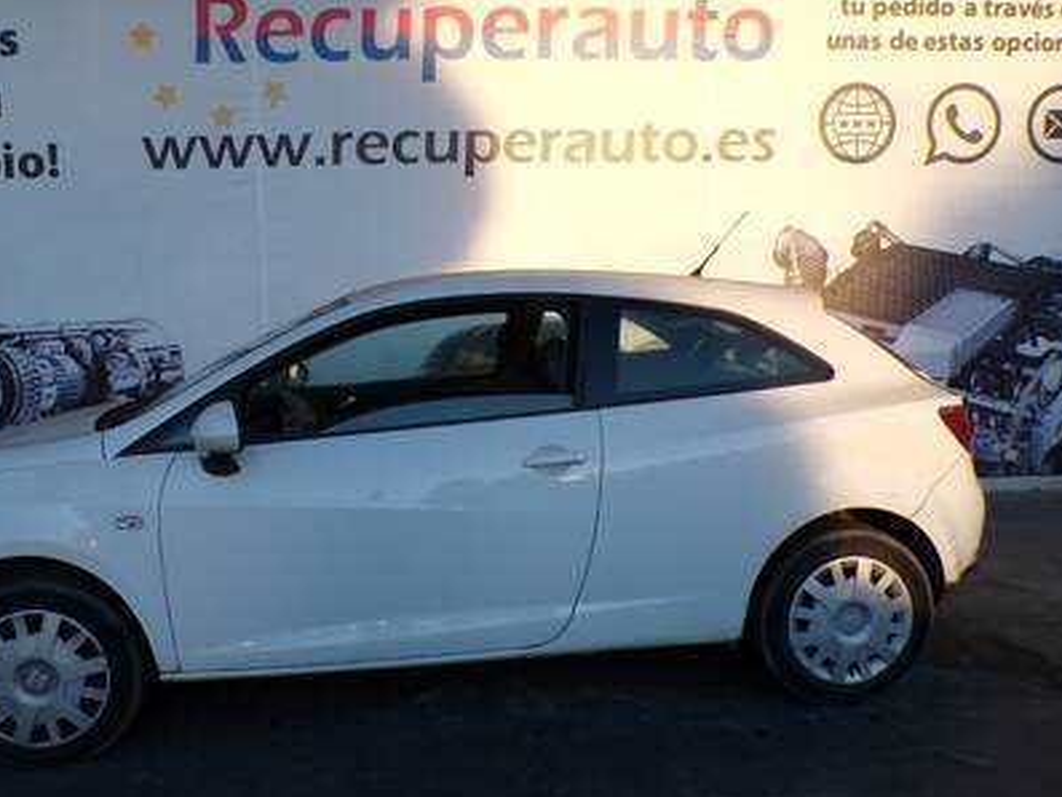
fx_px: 890
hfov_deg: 61.3
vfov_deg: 48.3
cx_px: 441
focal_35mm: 29
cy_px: 393
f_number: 4.4
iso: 100
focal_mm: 4.3
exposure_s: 1/150
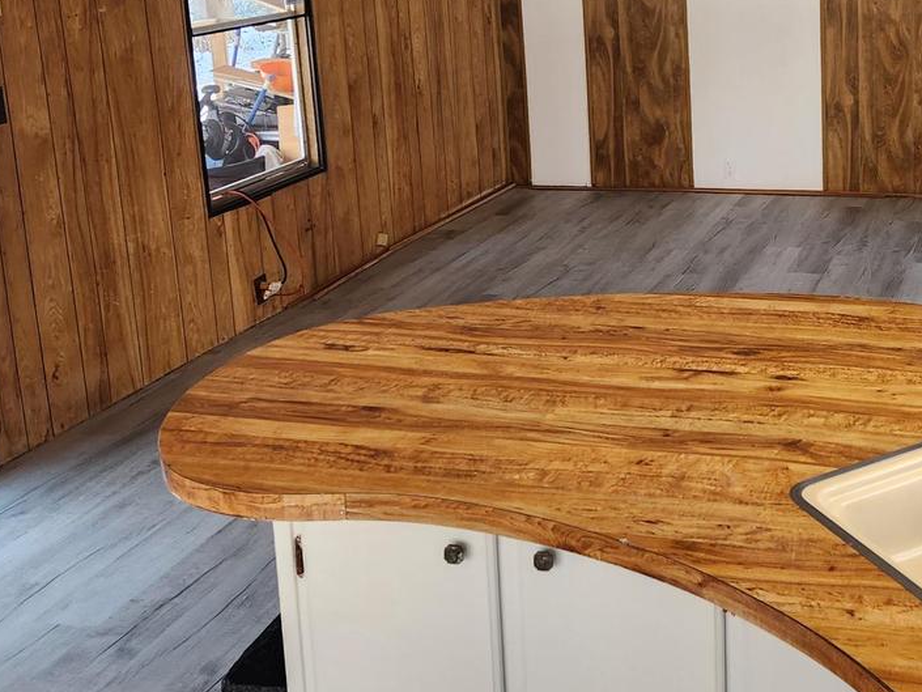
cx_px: 820
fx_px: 1252
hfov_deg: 37.9
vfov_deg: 30.0
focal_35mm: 47
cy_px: 111
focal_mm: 5.4
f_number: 1.8
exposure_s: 1/120
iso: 125
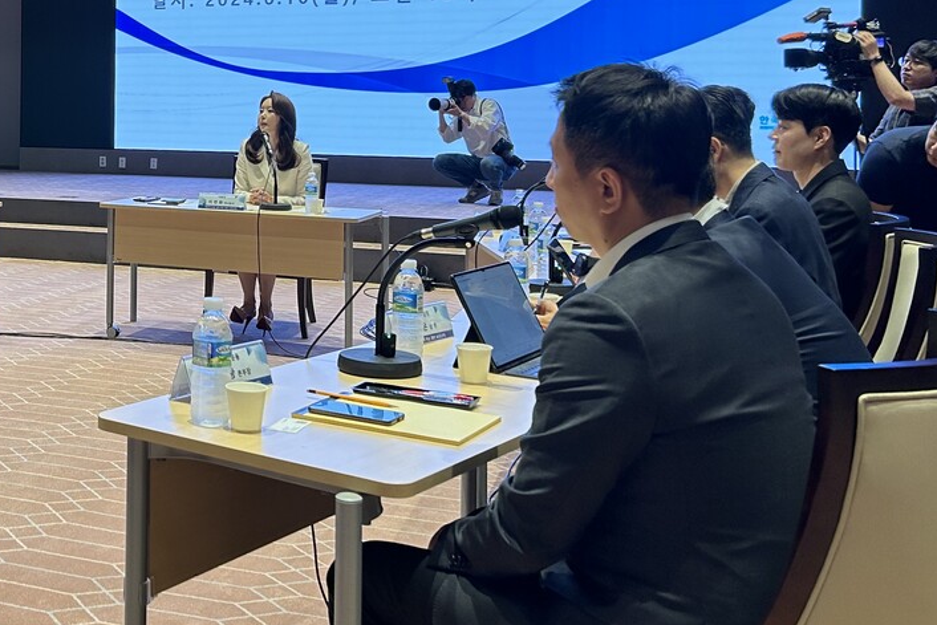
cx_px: 113
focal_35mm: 49
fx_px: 1276
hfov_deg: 37.9
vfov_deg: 26.8
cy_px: 96
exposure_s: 1/60
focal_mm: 5.7
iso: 80
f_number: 1.5
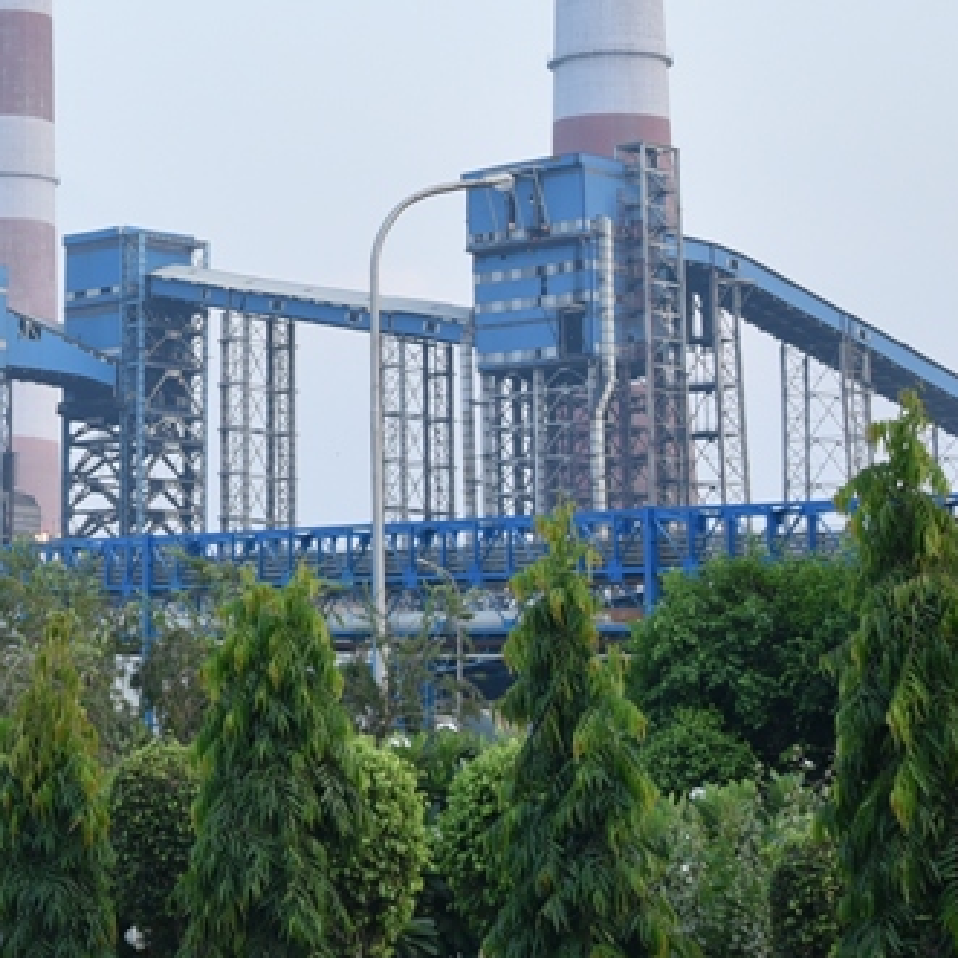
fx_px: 3131
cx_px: -276
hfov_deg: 16.5
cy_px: 149
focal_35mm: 100
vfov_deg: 17.2
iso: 320
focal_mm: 38
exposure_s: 1/125
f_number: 5.6
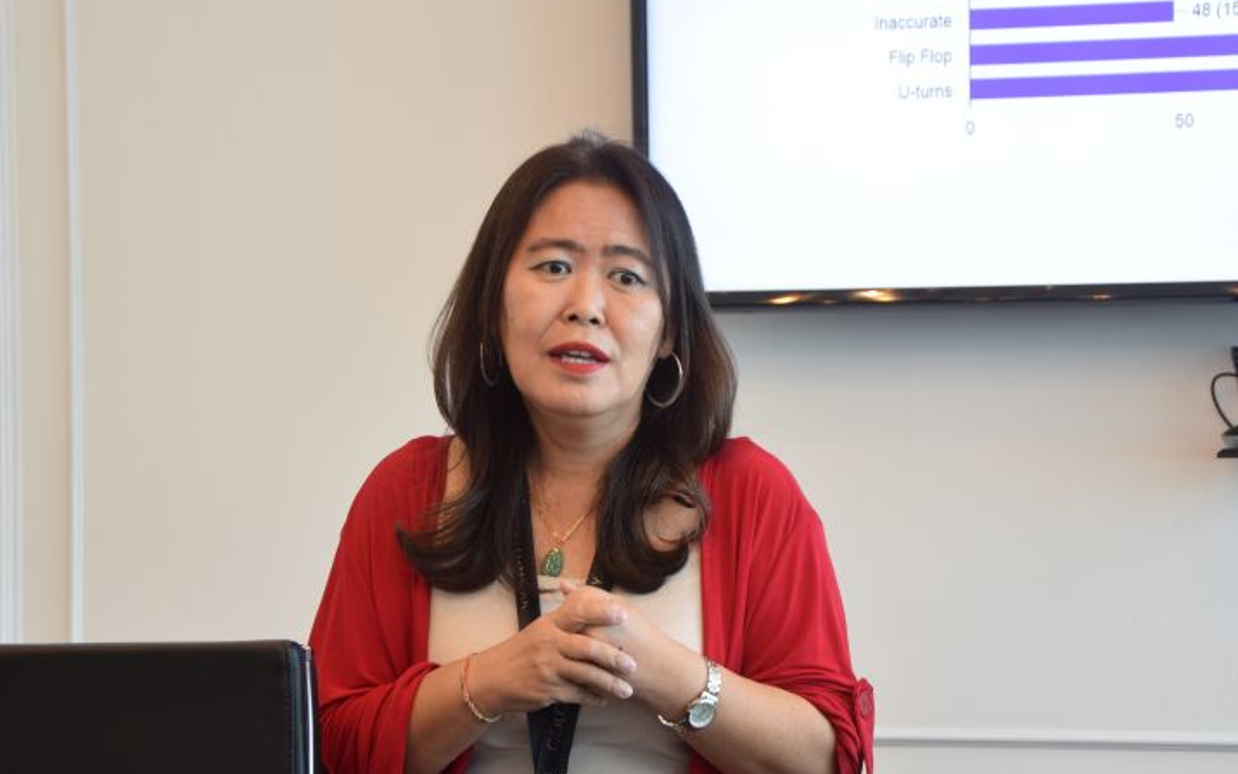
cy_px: 443
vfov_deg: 11.8
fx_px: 3746
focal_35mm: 111
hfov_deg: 18.7
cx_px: 788
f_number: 5
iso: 200
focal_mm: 52
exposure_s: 1/15
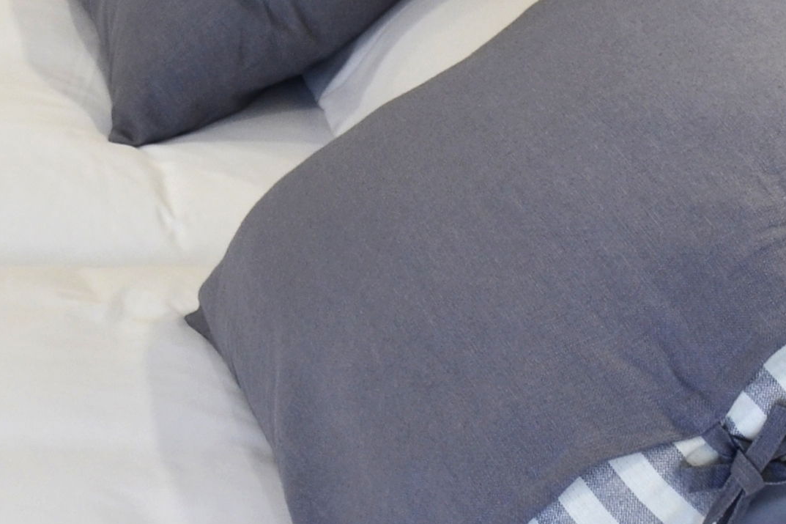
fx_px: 2532
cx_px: -180
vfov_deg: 11.4
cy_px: -193
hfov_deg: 16.8
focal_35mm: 116
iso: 400
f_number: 6.3
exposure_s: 1/20
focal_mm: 18
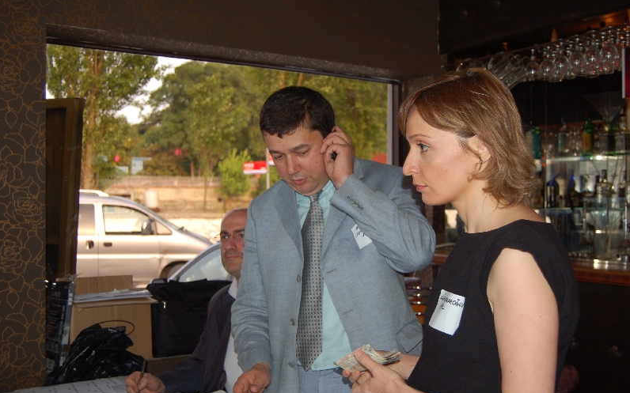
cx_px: 314
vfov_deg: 29.8
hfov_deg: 46.2
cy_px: 202
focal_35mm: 43
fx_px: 738
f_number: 4.2
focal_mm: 28
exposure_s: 1/60
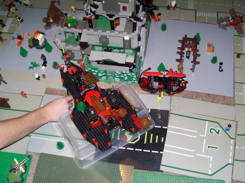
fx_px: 318
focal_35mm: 45
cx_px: 122
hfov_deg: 42.1
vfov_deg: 32.2
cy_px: 92
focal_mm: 7.6
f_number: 3
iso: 200
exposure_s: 1/147
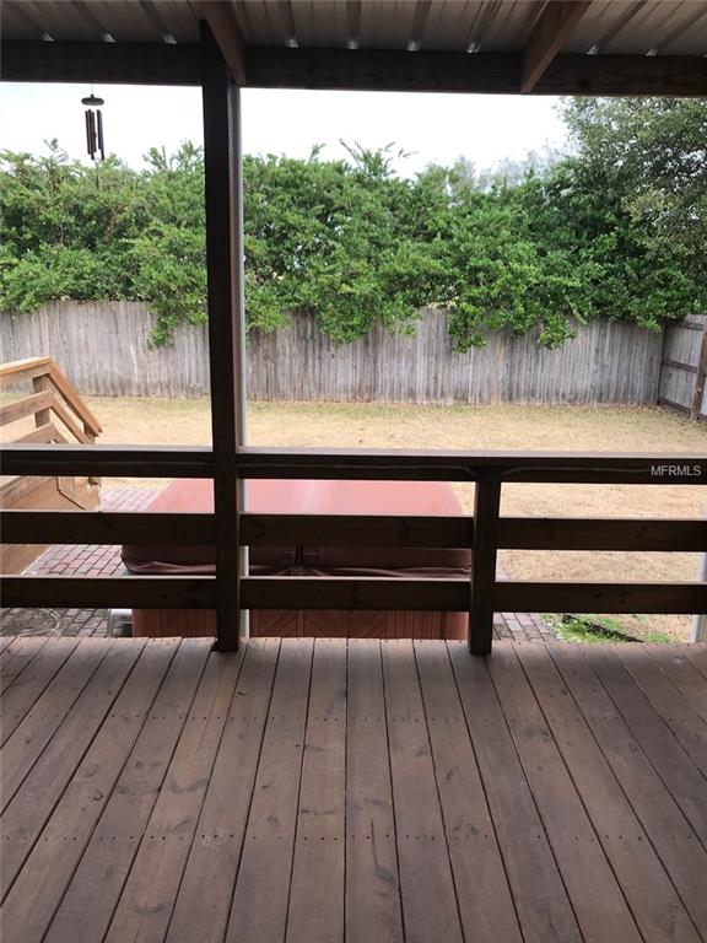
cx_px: 354
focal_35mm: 28
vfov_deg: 63.4
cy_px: 472
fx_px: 762
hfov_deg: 49.7
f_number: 1.8
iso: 20
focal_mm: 3.99
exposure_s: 1/471
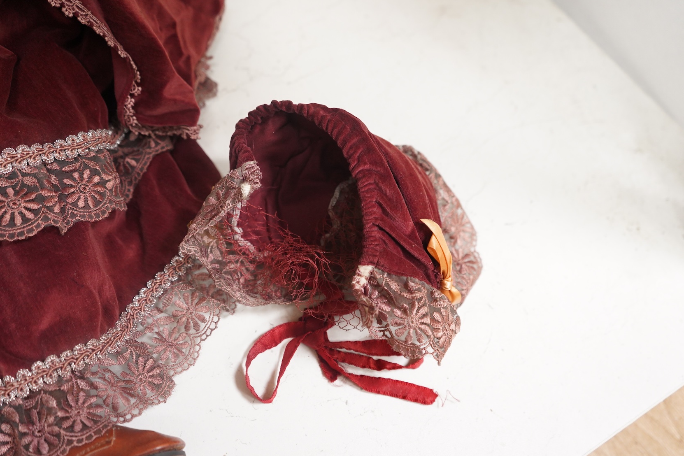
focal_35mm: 31
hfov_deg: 60.3
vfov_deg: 42.3
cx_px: 333
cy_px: 231
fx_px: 589
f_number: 3.5
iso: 3200
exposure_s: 1/100
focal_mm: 30
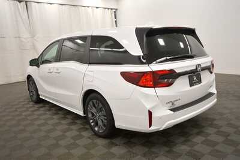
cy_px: 80
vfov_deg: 48.0
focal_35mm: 27
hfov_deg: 67.4
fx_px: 180
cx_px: 120
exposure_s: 1/250
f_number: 5.3
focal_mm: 18
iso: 800
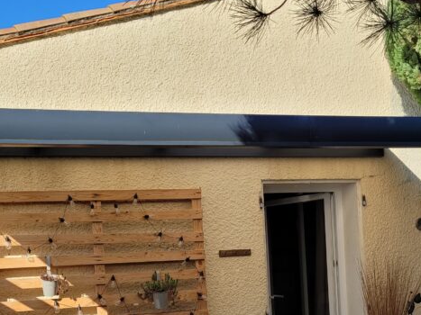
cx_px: 216
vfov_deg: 24.9
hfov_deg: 33.8
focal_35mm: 57
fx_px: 693
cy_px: 280
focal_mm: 5.4
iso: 40
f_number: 1.8
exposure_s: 1/1854
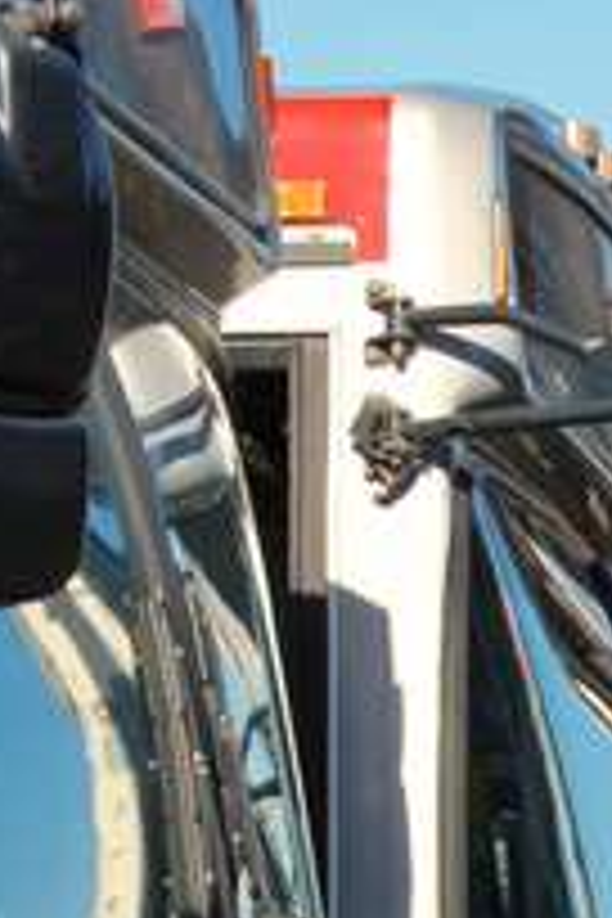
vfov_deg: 6.9
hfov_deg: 4.6
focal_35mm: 294
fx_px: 7496
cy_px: 1472
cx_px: 882
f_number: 16
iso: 200
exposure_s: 1/80
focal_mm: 75
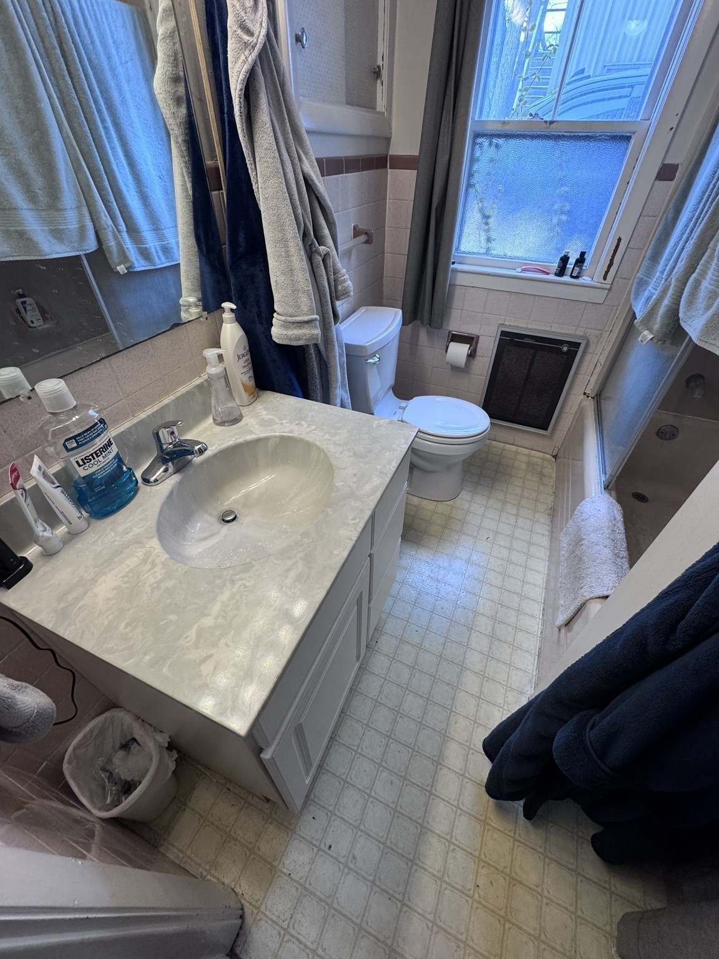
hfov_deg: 85.7
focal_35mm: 14
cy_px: 480
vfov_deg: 102.1
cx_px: 360
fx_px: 388
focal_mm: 2.22
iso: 250
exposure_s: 1/120
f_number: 2.2
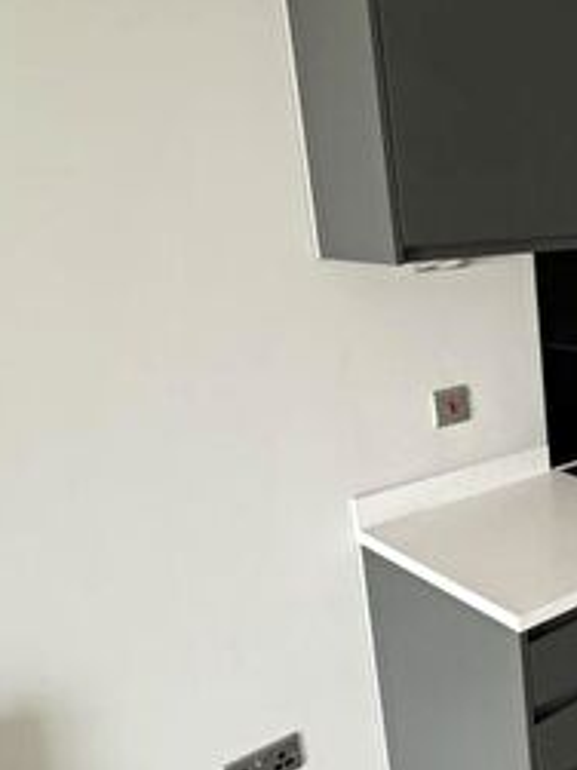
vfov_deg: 47.9
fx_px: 868
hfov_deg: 30.3
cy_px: 400
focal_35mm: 39
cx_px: 721
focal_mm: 2.22
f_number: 2.2
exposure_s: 1/60
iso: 500
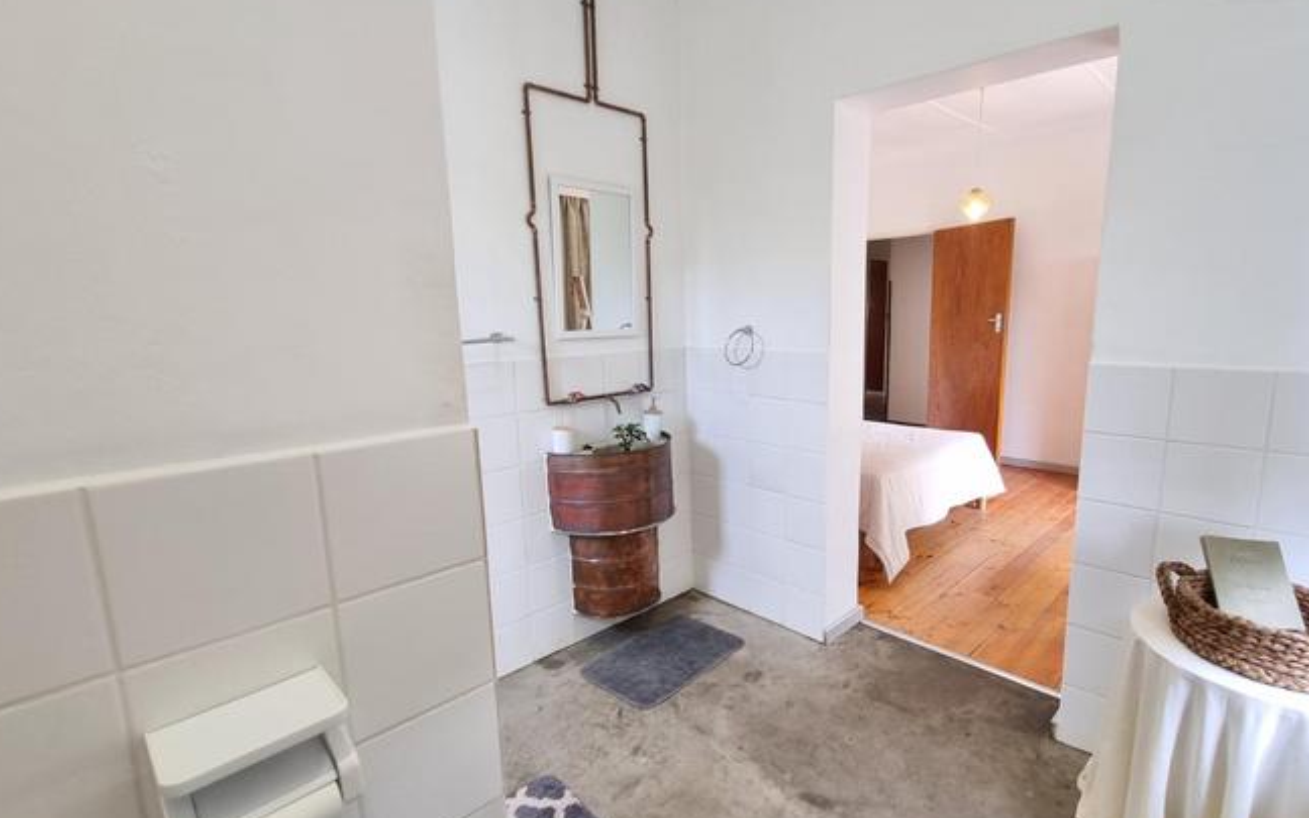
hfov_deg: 94.1
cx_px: 713
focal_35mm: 17
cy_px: 418
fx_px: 606
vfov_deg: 68.0
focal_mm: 1.74
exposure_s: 1/50
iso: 100
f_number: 2.2
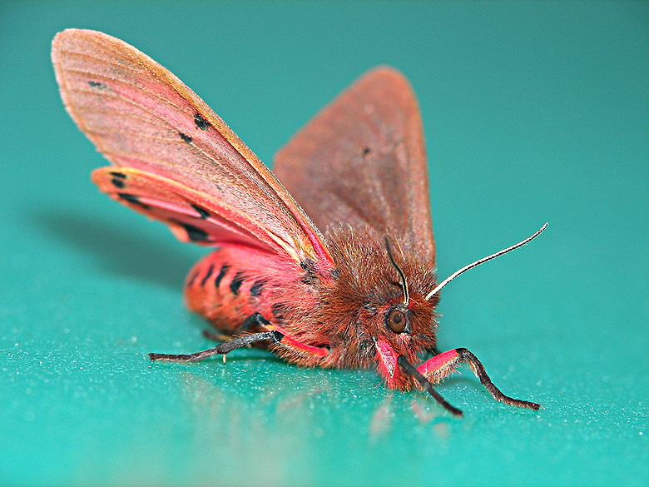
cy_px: 244
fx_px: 4406
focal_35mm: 235
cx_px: 324
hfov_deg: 8.4
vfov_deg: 6.3
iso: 50
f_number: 6.3
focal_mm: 39
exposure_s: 1/400
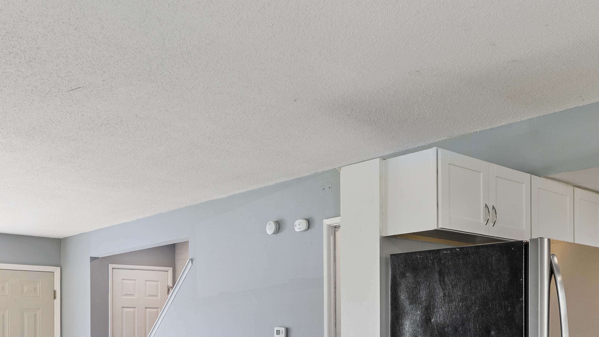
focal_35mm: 44
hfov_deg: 46.4
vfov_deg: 25.8
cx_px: 301
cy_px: 337
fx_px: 699
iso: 320
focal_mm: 19
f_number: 13
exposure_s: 1/1.25
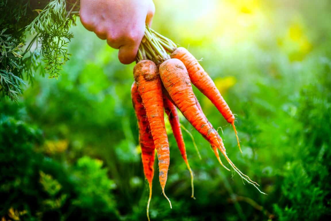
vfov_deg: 13.0
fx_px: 965
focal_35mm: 105
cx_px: 166
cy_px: 110
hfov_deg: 19.5
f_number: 4.5
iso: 100
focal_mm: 105
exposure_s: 1/320
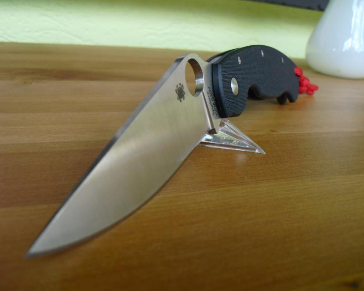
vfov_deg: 39.2
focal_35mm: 38
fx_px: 409
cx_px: 194
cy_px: 145
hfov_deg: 47.9
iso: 200
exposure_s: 1/100
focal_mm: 6.3
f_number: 3.1
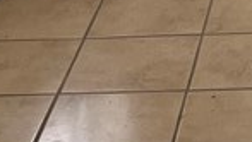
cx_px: 415
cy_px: -272
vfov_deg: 5.8
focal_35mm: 197
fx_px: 1318
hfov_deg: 10.4
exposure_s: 1/120
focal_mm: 5.7
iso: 100
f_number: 1.5
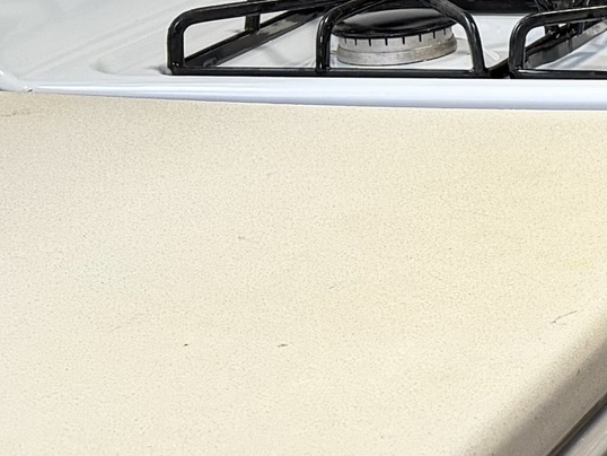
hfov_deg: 12.1
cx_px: 1375
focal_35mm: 137
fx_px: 2403
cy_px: -105
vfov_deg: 10.6
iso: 125
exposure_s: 1/120
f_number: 1.78
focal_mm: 6.76
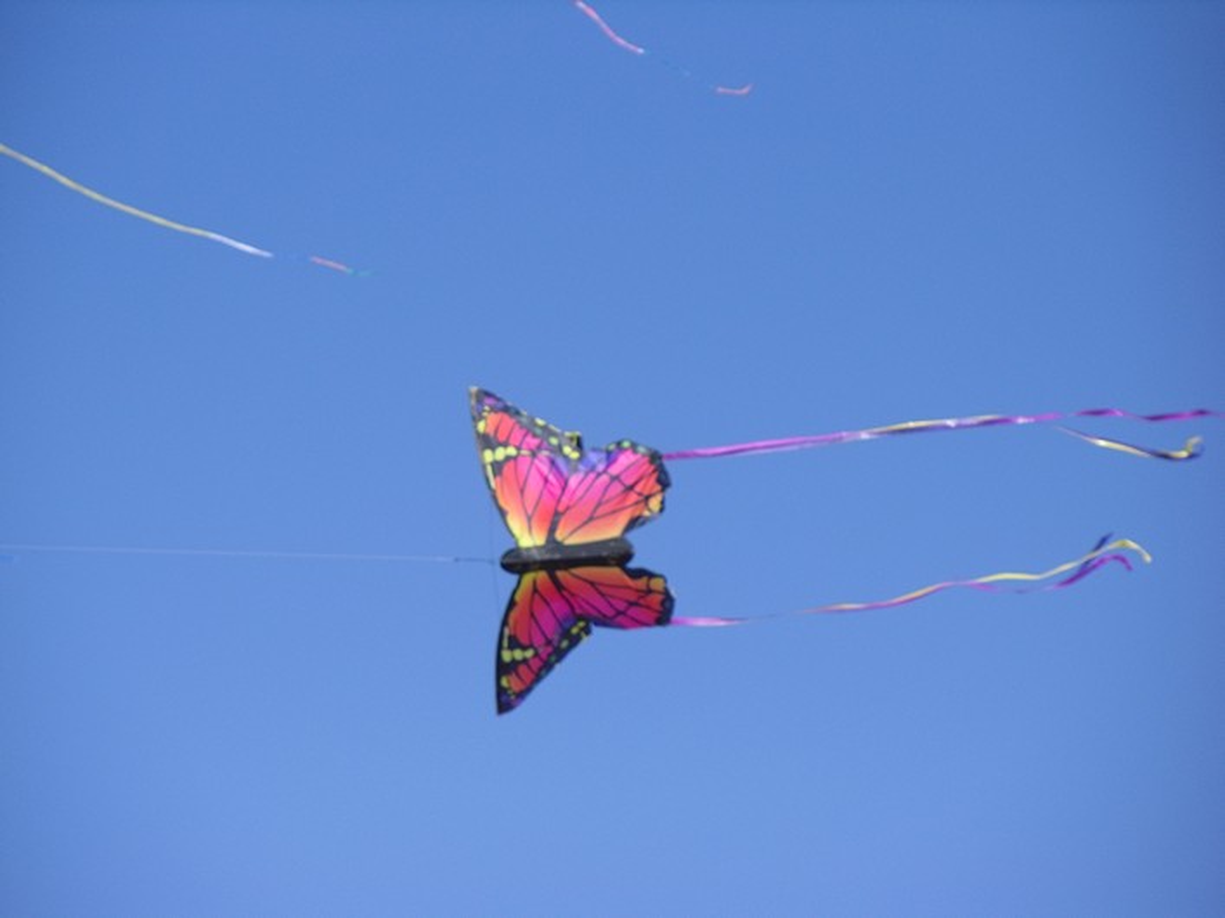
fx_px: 7678
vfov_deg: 6.8
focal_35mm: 217
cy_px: 459
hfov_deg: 9.1
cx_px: 612
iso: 80
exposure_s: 1/378
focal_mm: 39.2
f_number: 5.5
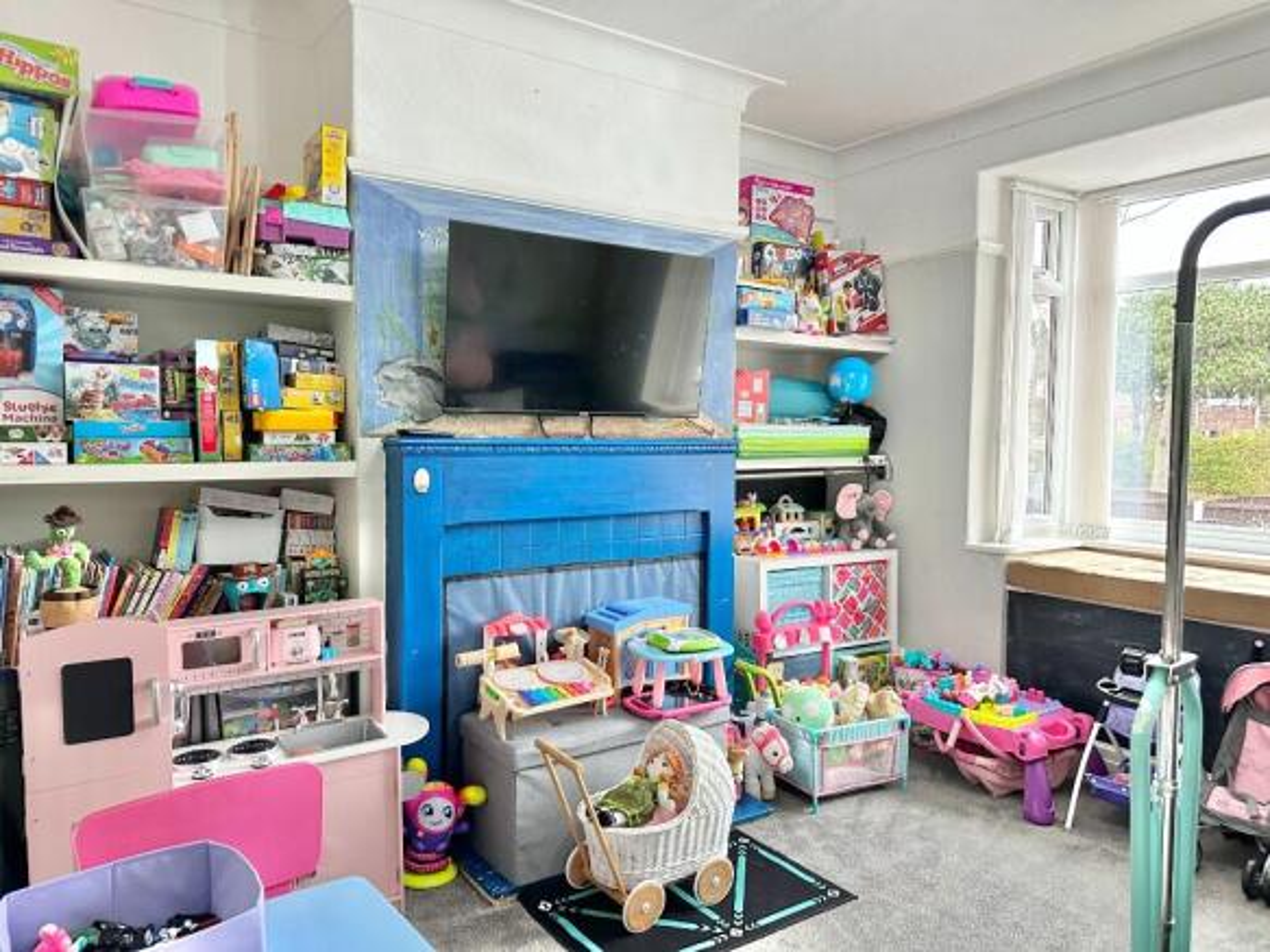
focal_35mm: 24
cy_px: 476
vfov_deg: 56.8
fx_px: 880
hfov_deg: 71.6
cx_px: 635
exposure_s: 1/50
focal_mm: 6.86
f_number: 1.78
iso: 500
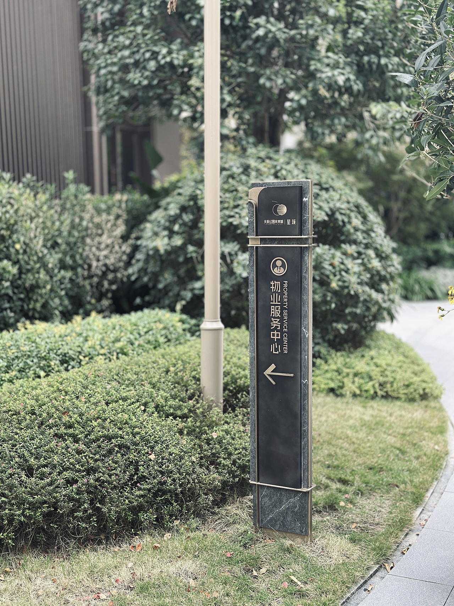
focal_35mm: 48
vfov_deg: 39.7
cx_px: 227
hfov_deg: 30.3
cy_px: 303
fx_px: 839
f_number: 1.78
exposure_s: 1/171
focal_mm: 6.86
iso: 100
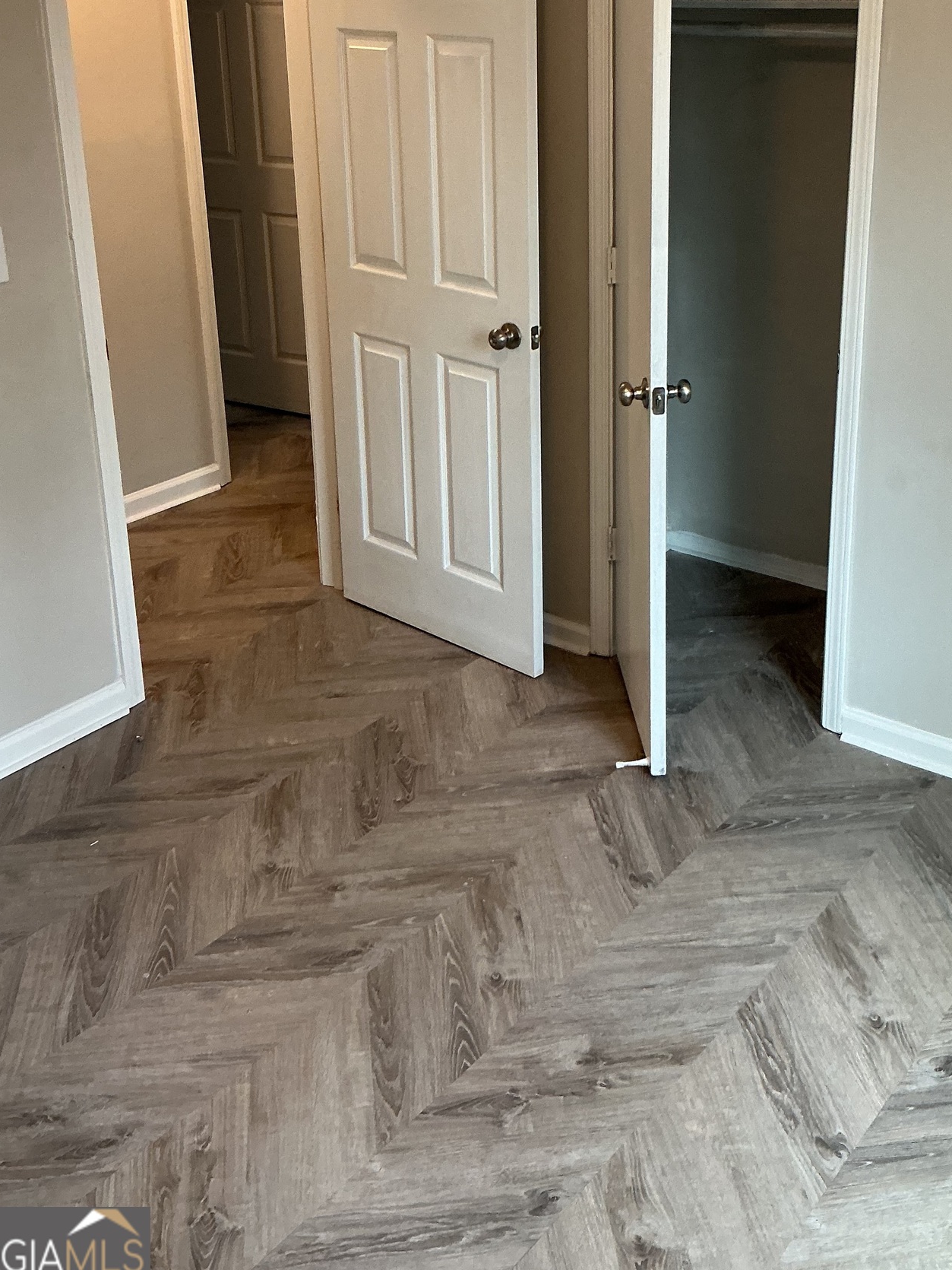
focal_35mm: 40
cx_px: 545
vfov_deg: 46.0
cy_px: 418
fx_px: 1466
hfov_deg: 35.9
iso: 125
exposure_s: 1/60
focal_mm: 3
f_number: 1.8
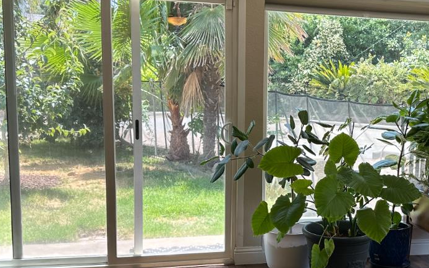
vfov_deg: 23.4
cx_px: 336
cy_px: 187
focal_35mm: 55
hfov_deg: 35.8
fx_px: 643
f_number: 1.78
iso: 80
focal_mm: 6.86
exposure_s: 1/323
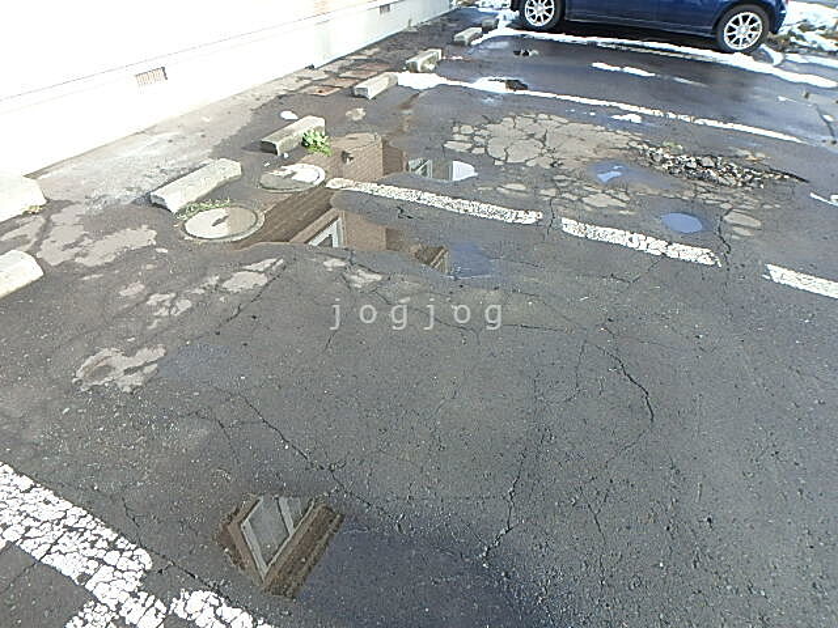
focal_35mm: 21
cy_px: 314
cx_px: 419
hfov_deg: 79.0
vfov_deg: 63.4
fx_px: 508
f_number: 3.5
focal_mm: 3.7
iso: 125
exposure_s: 1/125
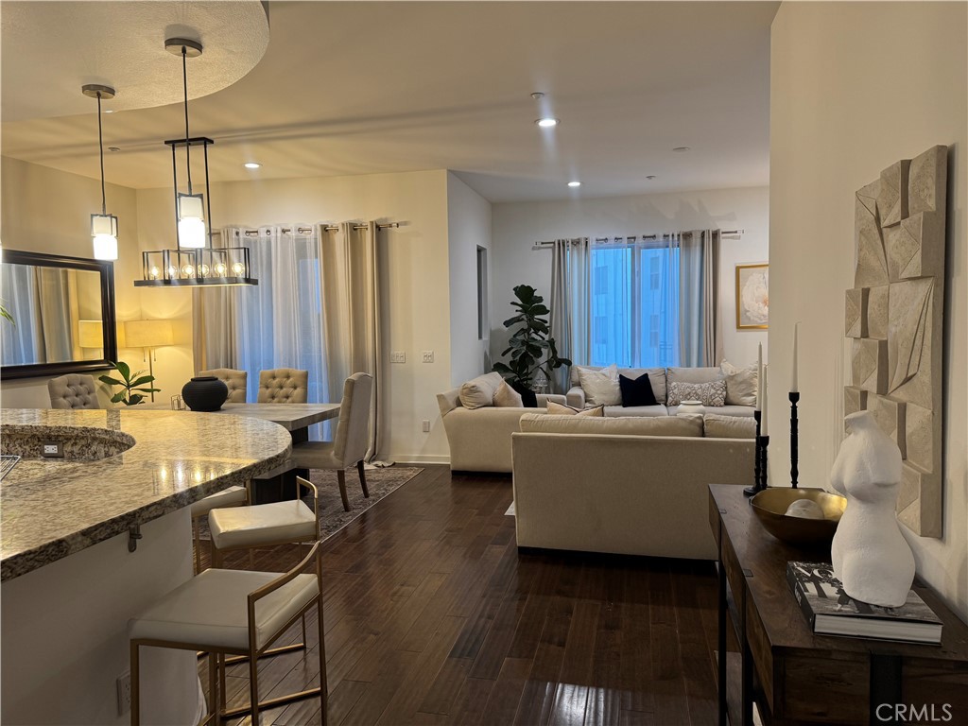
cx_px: 484
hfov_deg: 71.6
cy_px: 363
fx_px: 671
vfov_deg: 56.8
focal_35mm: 24
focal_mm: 6.76
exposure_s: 1/60
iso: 125
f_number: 1.78
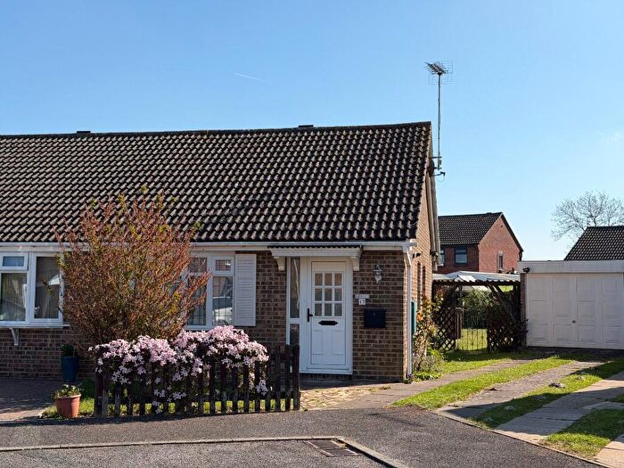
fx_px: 865
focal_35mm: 48
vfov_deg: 30.3
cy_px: 234
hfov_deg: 39.7
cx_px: 312
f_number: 1.78
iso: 80
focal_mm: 6.76
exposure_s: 1/4587
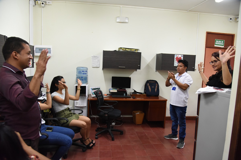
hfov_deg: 73.7
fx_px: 161
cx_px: 120
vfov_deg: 53.1
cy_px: 80
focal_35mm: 24
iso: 3200
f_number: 4.5
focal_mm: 24
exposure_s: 1/125
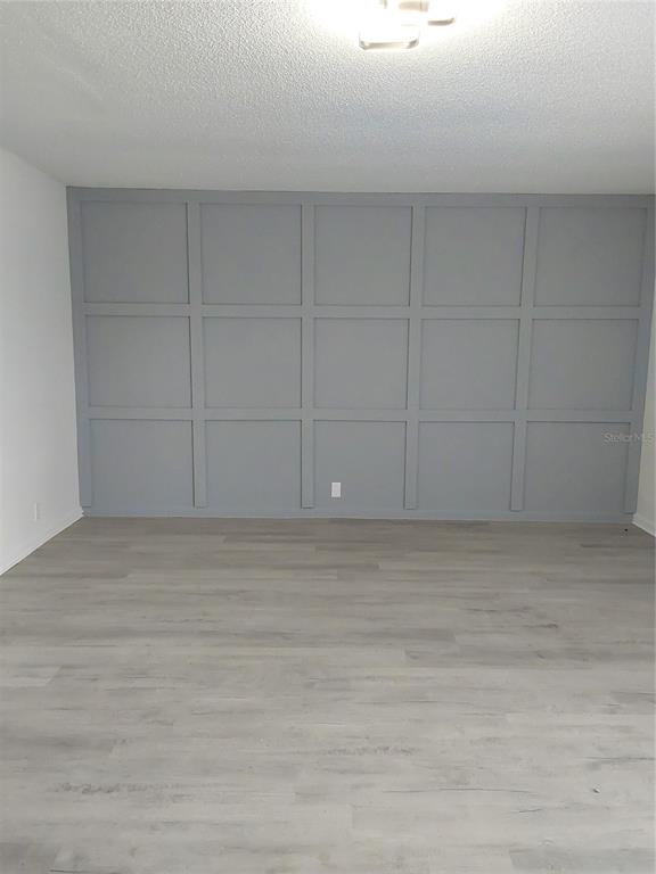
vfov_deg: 63.4
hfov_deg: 49.7
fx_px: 707
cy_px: 437
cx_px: 328
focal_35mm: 28
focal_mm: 2.91
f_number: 1.9
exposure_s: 1/60
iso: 160
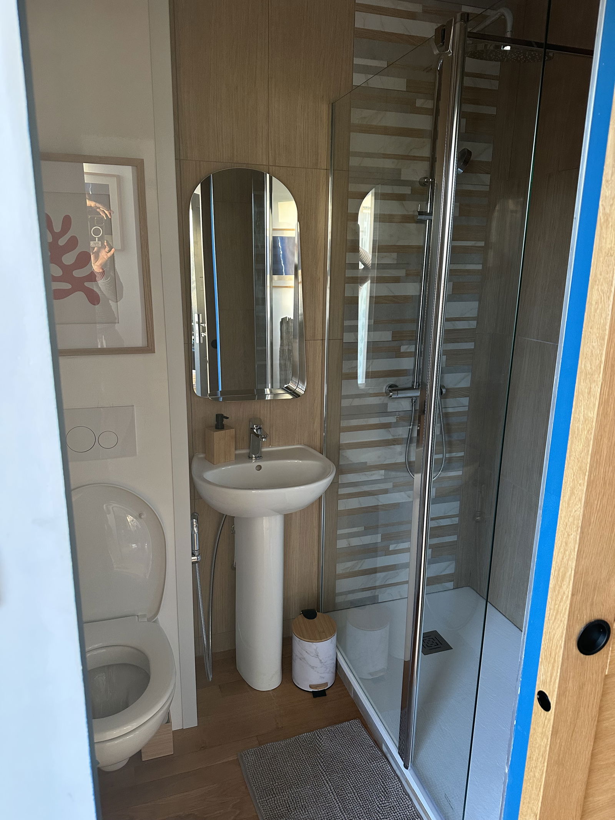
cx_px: 308
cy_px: 410
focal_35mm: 24
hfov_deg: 56.8
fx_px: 568
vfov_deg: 71.6
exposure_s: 1/60
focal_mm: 6.86
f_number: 1.78
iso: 250
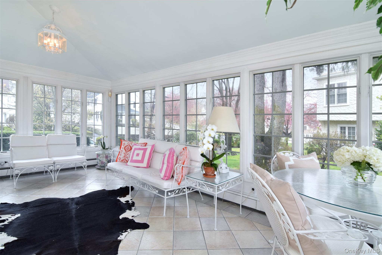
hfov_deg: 95.0
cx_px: 191
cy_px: 128
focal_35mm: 16
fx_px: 175
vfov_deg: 72.0
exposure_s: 1/60
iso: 640
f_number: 8
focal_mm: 11
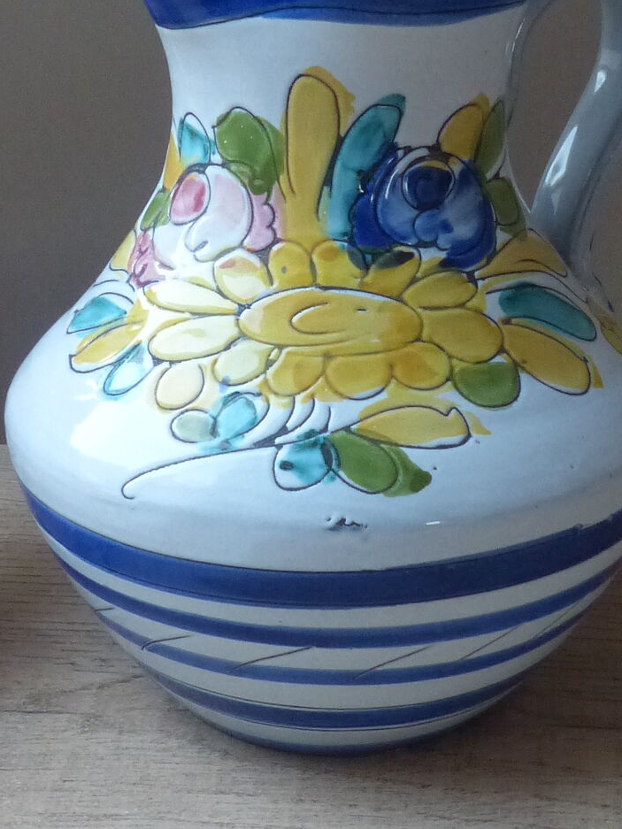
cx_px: 282
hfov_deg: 20.7
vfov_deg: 27.4
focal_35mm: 71
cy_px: 342
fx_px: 1701
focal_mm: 4.5
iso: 400
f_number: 2.8
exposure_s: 1/50
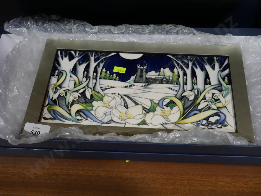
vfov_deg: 31.5
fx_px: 347
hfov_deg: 41.2
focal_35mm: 46
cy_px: 98
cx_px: 130
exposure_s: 1/60
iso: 400
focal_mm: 23
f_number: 5.1
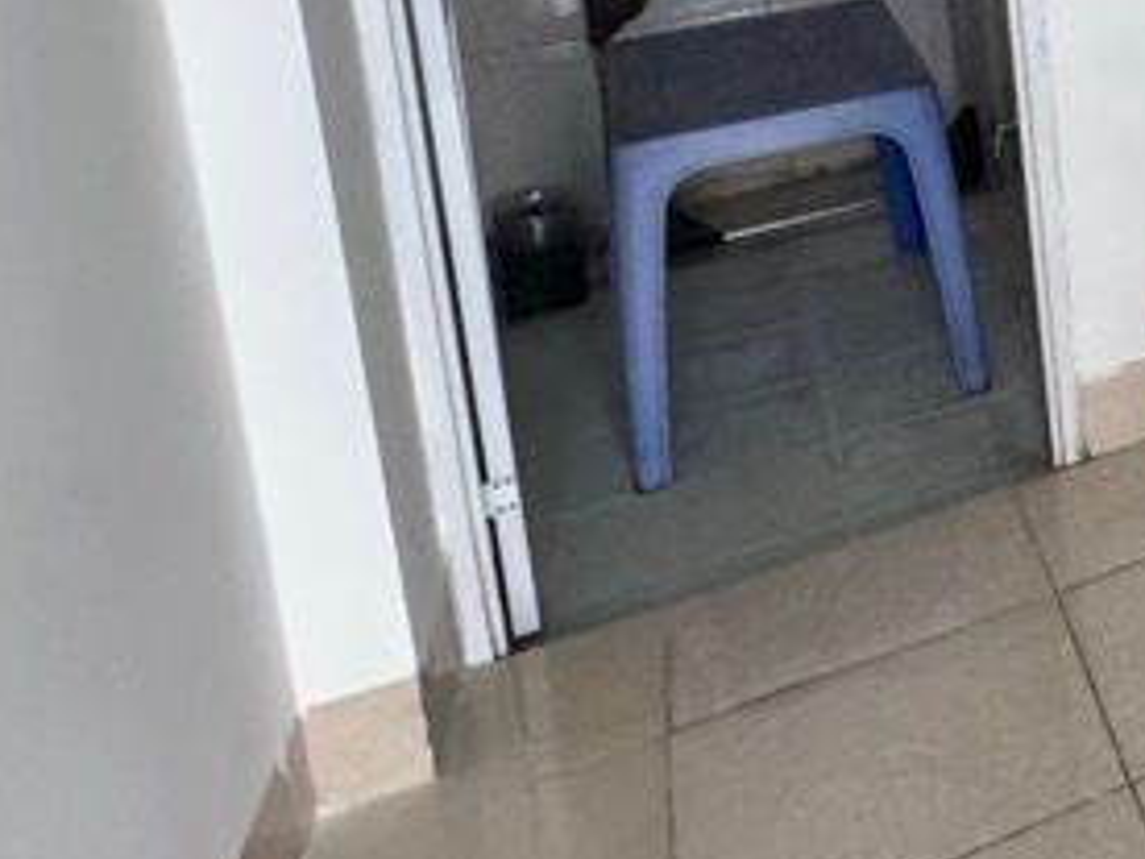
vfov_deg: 24.6
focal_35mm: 52
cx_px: 1871
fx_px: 1720
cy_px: -241
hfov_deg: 24.5
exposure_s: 1/64
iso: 320
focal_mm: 2.22
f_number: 2.2
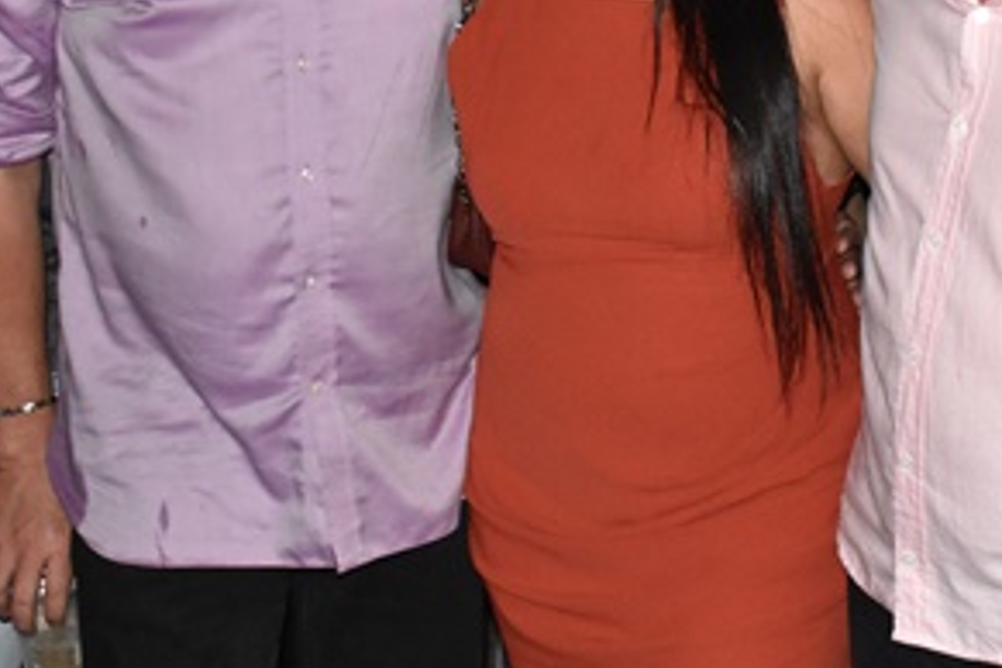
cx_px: 916
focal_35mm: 99
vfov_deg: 13.8
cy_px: 143
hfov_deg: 20.2
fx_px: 2755
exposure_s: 1/100
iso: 3200
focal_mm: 24
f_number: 4.5
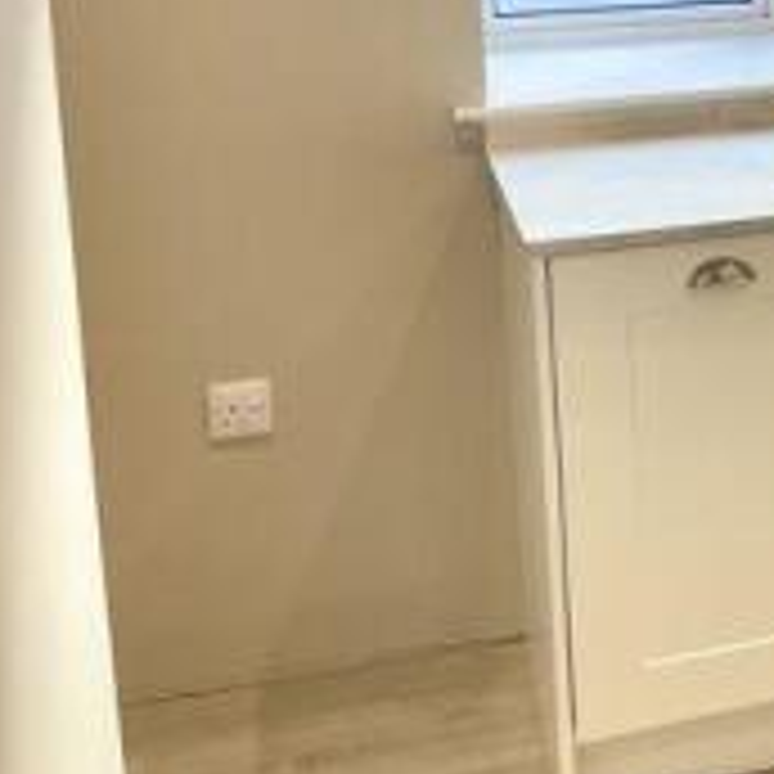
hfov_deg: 18.5
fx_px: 1973
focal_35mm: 78
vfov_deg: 21.7
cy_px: 83
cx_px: 1289
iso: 50
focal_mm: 4.2
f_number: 1.6
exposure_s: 1/100
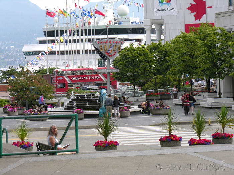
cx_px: 117
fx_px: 953
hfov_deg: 14.0
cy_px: 88
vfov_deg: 10.5
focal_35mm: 141
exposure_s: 1/117
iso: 50
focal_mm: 35.9
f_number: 6
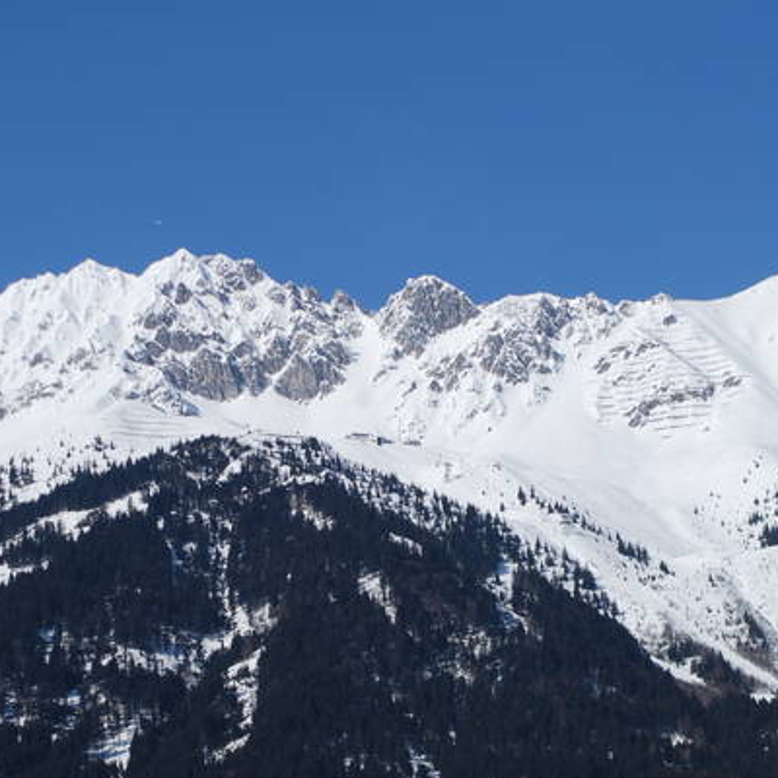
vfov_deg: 13.0
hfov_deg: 13.0
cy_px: 390
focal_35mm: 134
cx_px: 371
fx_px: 3407
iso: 200
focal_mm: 70
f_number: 8
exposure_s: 1/1000
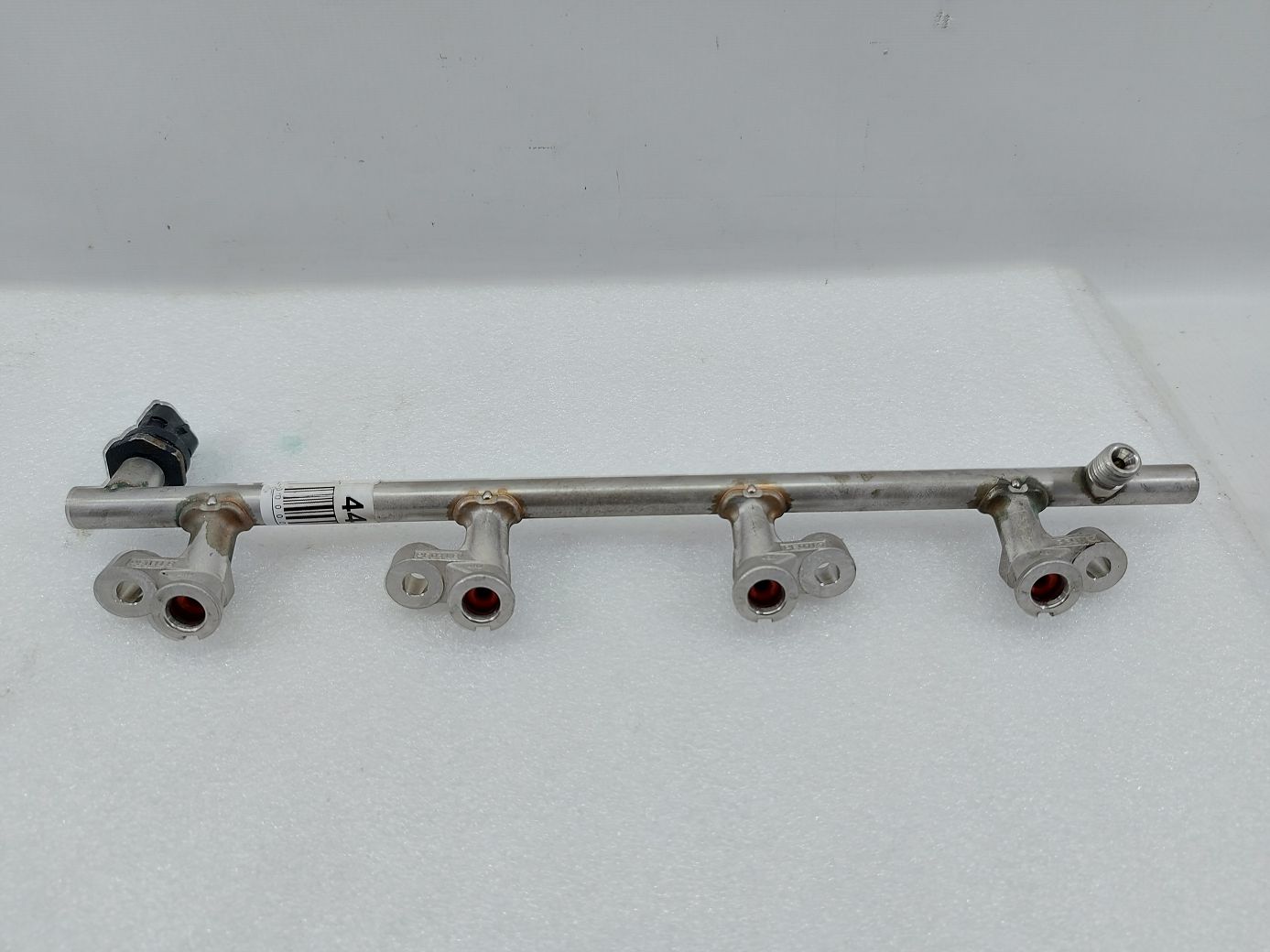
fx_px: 880
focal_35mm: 24
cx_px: 635
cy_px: 476
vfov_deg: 56.8
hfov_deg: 71.6
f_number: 1.8
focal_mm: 5.23
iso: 64
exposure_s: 1/50
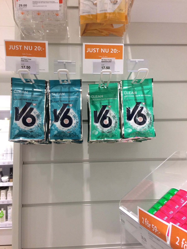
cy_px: 124
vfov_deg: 61.7
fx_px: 209
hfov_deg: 48.2
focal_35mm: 29
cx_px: 94
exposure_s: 1/33
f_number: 2.2
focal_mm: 4.15
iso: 64
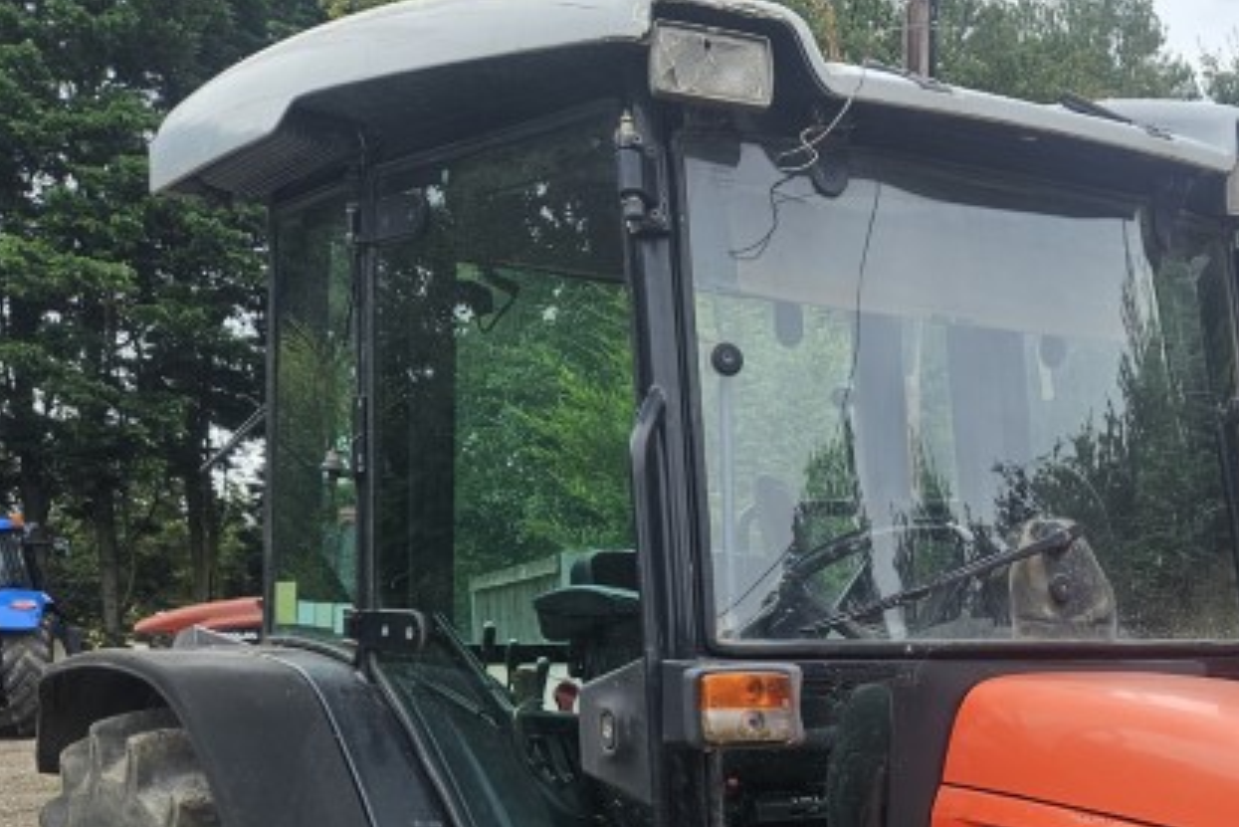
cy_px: 1069
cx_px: 1123
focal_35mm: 59
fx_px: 2031
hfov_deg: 32.2
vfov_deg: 21.0
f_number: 1.8
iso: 25
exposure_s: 1/462
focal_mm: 5.4
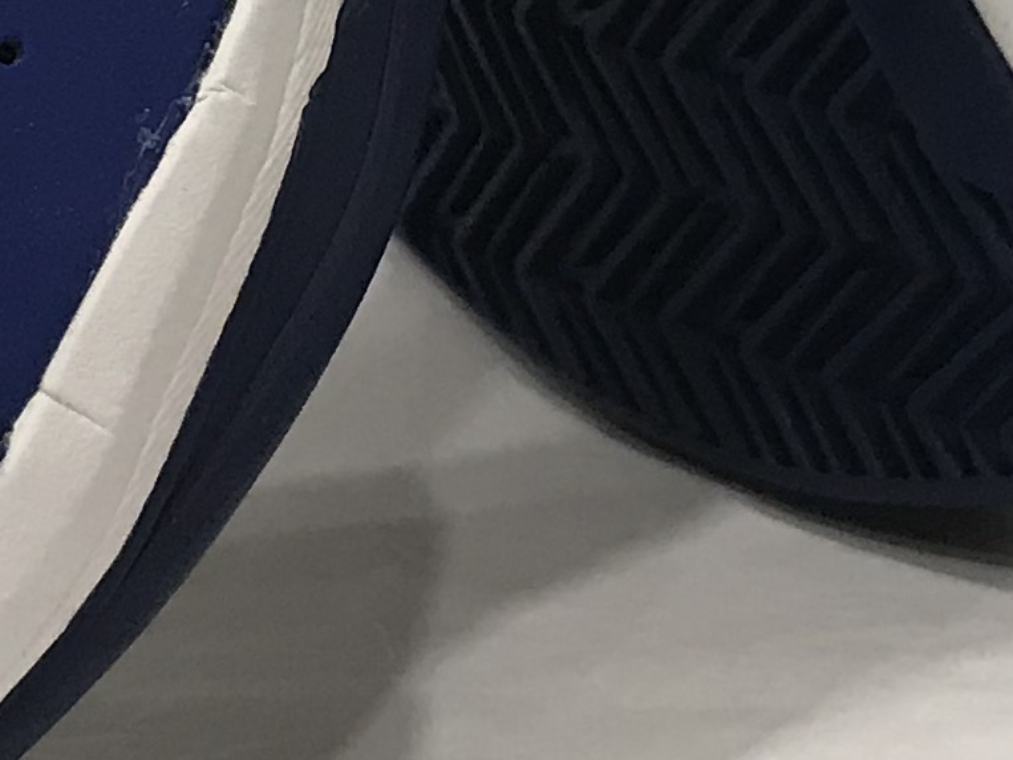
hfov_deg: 13.3
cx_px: 669
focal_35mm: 148
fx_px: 4330
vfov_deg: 9.8
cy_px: -335
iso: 32
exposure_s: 1/33
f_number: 1.8
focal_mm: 3.99
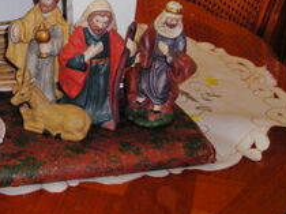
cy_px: 40
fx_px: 718
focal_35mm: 87
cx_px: -1
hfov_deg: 21.7
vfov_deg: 16.8
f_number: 3.2
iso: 50
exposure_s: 1/60.1
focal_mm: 6.3
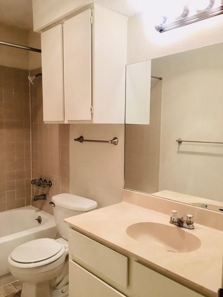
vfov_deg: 61.7
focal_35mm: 29
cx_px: 112
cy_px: 148
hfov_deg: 48.2
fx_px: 249
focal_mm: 4.15
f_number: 2.2
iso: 32
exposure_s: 1/30
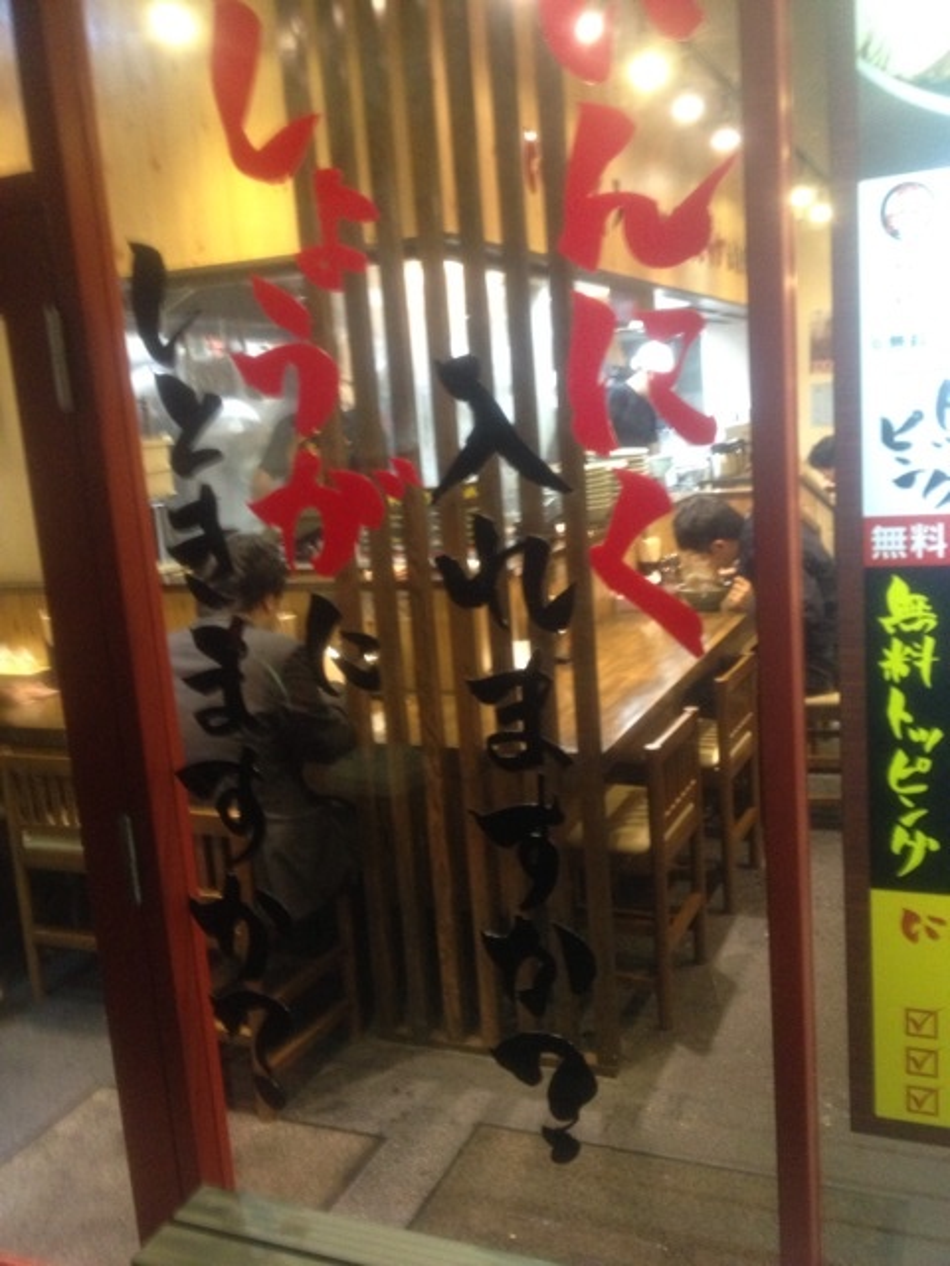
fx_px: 1281
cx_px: 475
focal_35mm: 35
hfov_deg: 40.7
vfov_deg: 52.6
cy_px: 633
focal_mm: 4.28
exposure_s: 1/20
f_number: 2.4
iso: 250
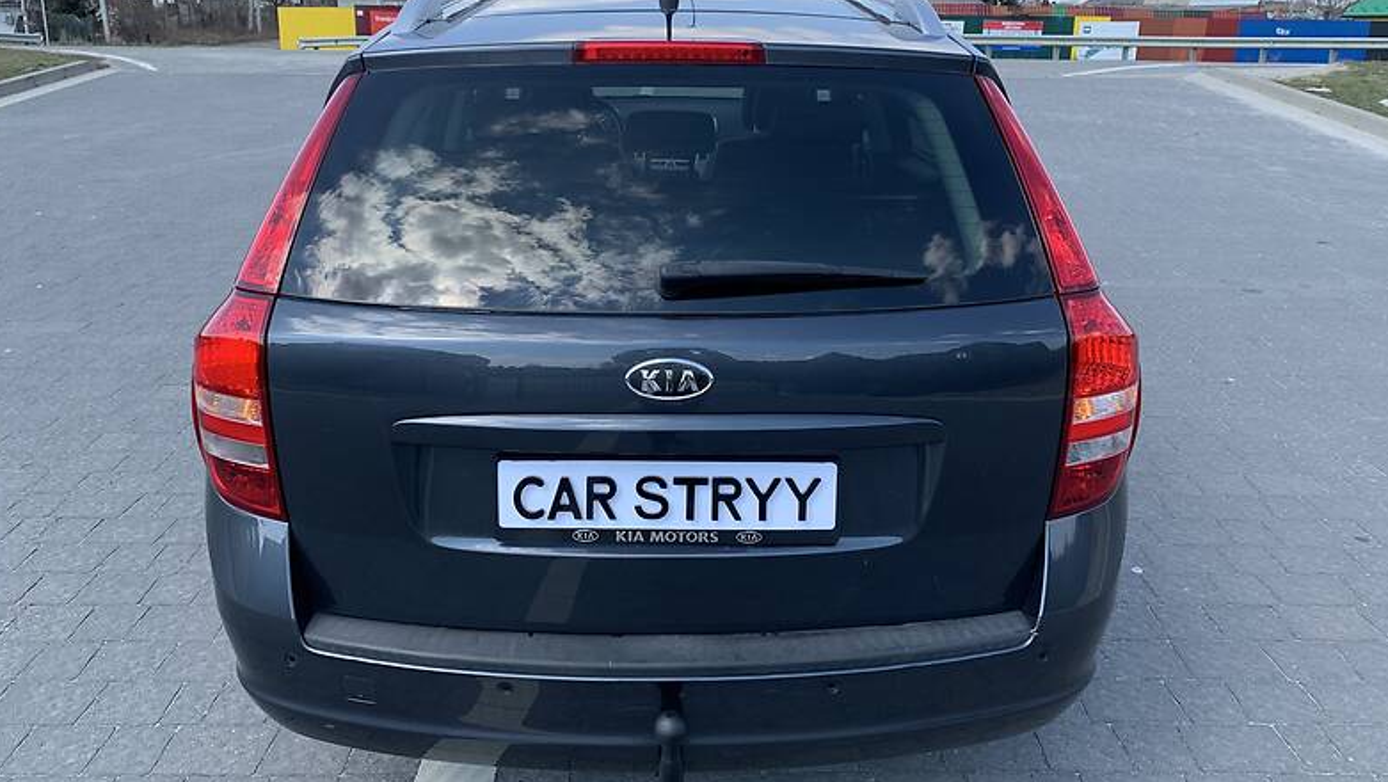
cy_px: 327
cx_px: 690
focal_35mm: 29
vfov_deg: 40.1
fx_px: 1068
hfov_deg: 66.0
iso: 25
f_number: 1.8
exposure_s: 1/822
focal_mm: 4.2
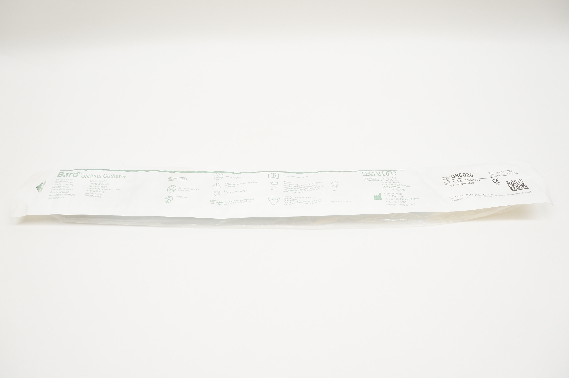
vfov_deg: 47.8
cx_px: 284
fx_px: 426
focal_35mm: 27
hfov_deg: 67.4
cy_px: 189
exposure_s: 1/50
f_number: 6.3
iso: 400
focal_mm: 18
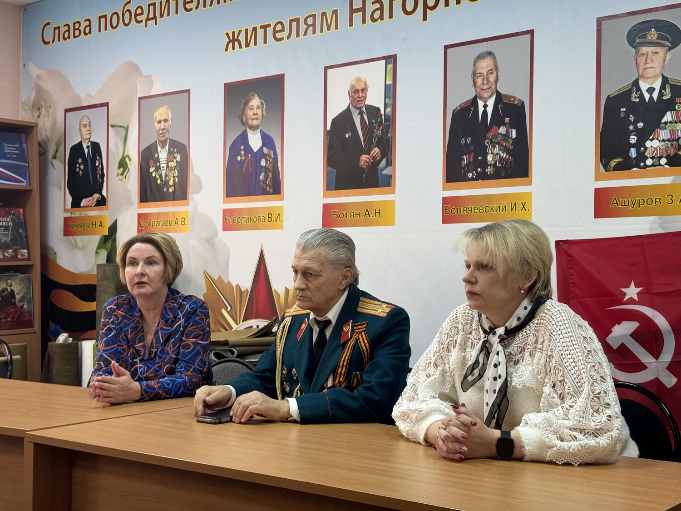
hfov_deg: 39.7
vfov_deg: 30.3
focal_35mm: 48
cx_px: 340
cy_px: 256
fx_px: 944
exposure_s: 1/100
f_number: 1.78
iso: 100
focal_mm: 6.76
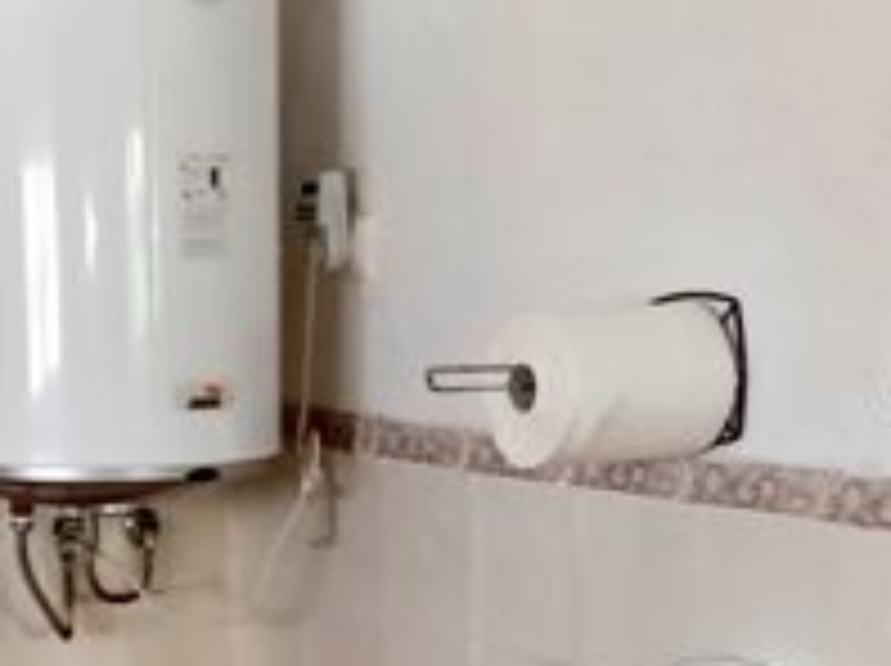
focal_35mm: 89
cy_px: 644
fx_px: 2288
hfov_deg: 22.0
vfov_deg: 16.3
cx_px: 394
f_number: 1.8
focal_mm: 4.6
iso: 400
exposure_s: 1/33.3
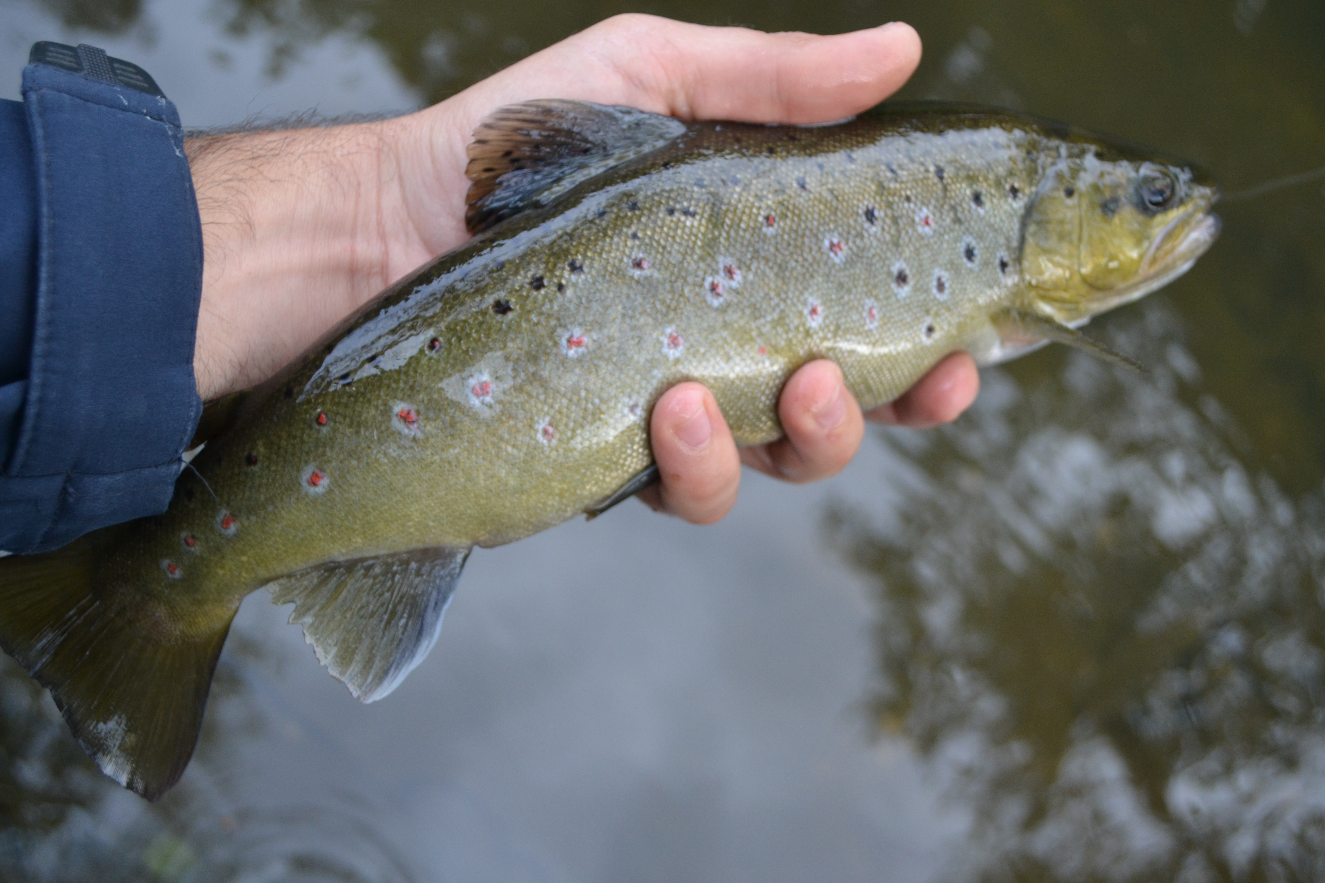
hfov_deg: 49.6
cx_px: 662
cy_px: 442
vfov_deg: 34.2
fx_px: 1435
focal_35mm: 39
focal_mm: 26
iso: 800
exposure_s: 1/60
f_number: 4.2
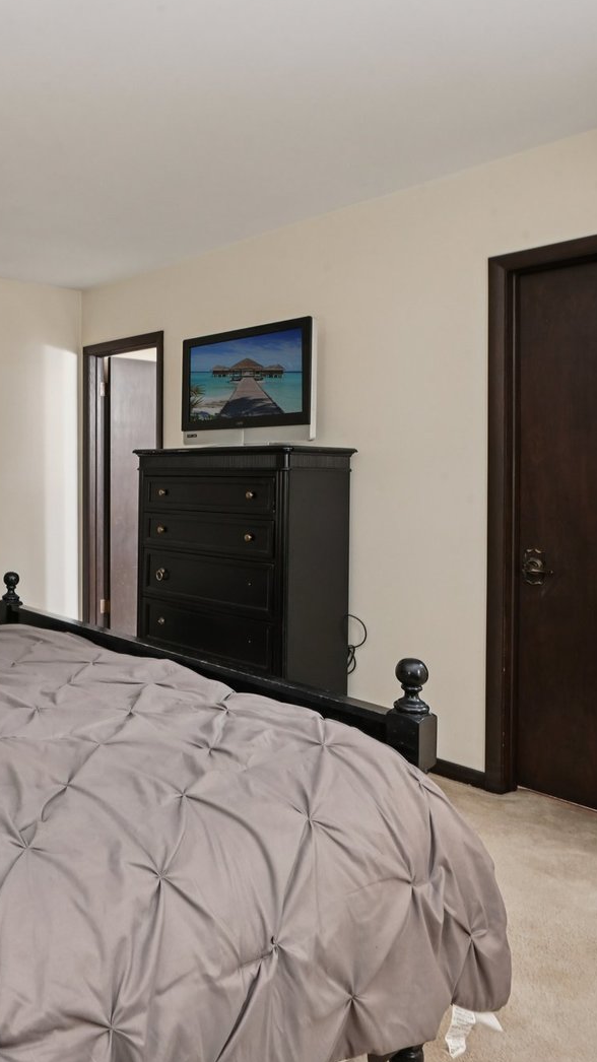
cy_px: 517
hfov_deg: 41.0
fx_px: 732
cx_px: 63
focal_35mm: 26
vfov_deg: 71.9
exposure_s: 1.6
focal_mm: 16
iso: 400
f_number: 13
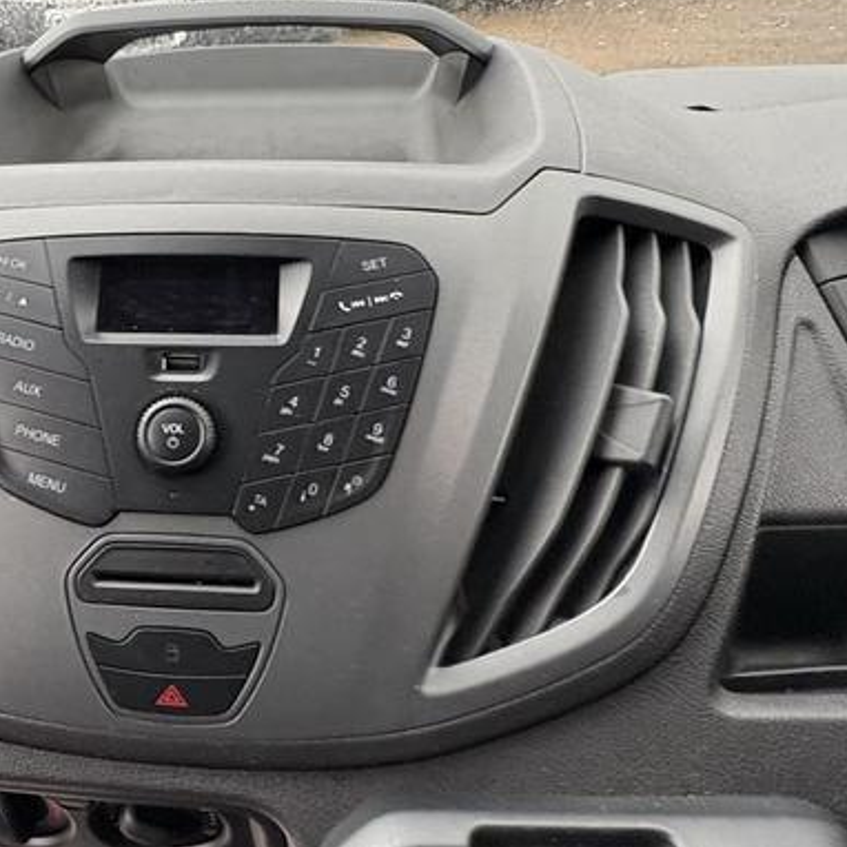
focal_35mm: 29
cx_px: 244
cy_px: 401
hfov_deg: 53.8
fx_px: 803
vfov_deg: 55.6
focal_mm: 2.22
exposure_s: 1/60
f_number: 2.2
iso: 320
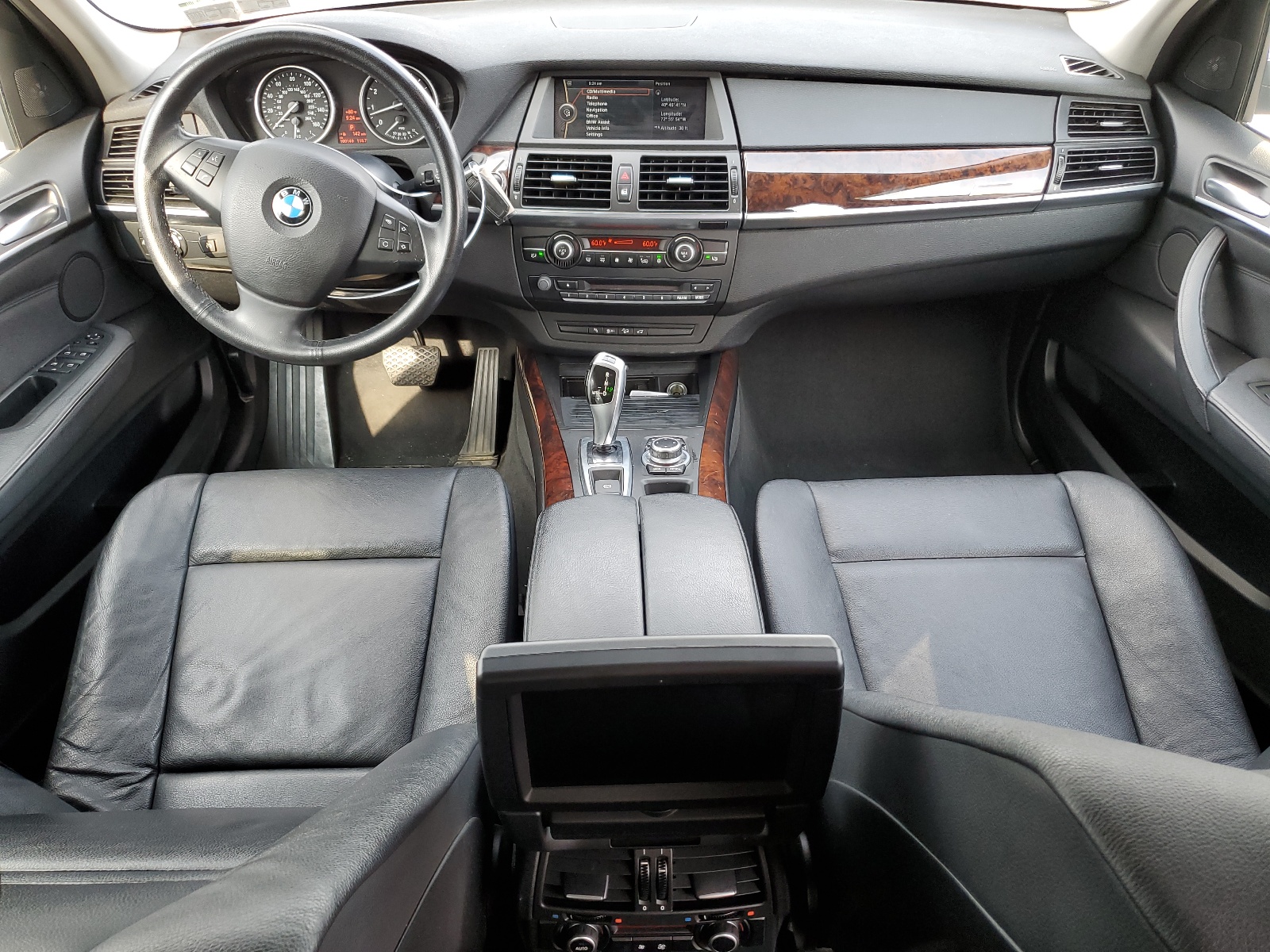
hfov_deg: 67.3
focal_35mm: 26
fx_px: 954
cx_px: 635
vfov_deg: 53.1
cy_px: 476
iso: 67
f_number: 1.5
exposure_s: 1/120
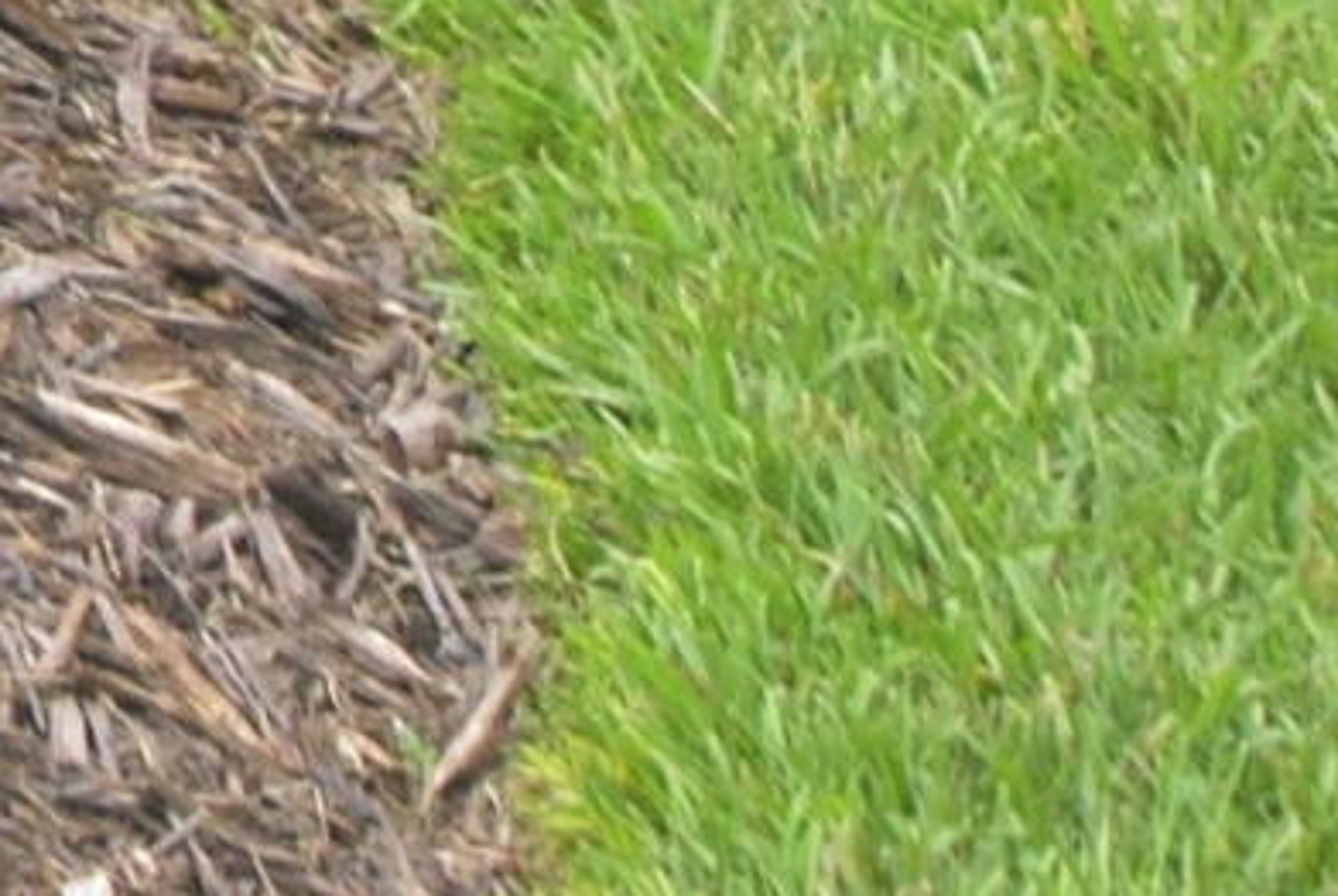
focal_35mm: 230
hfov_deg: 7.2
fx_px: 8561
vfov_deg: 5.4
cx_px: -3603
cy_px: -2288
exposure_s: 1/125
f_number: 5.6
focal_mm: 20
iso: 125
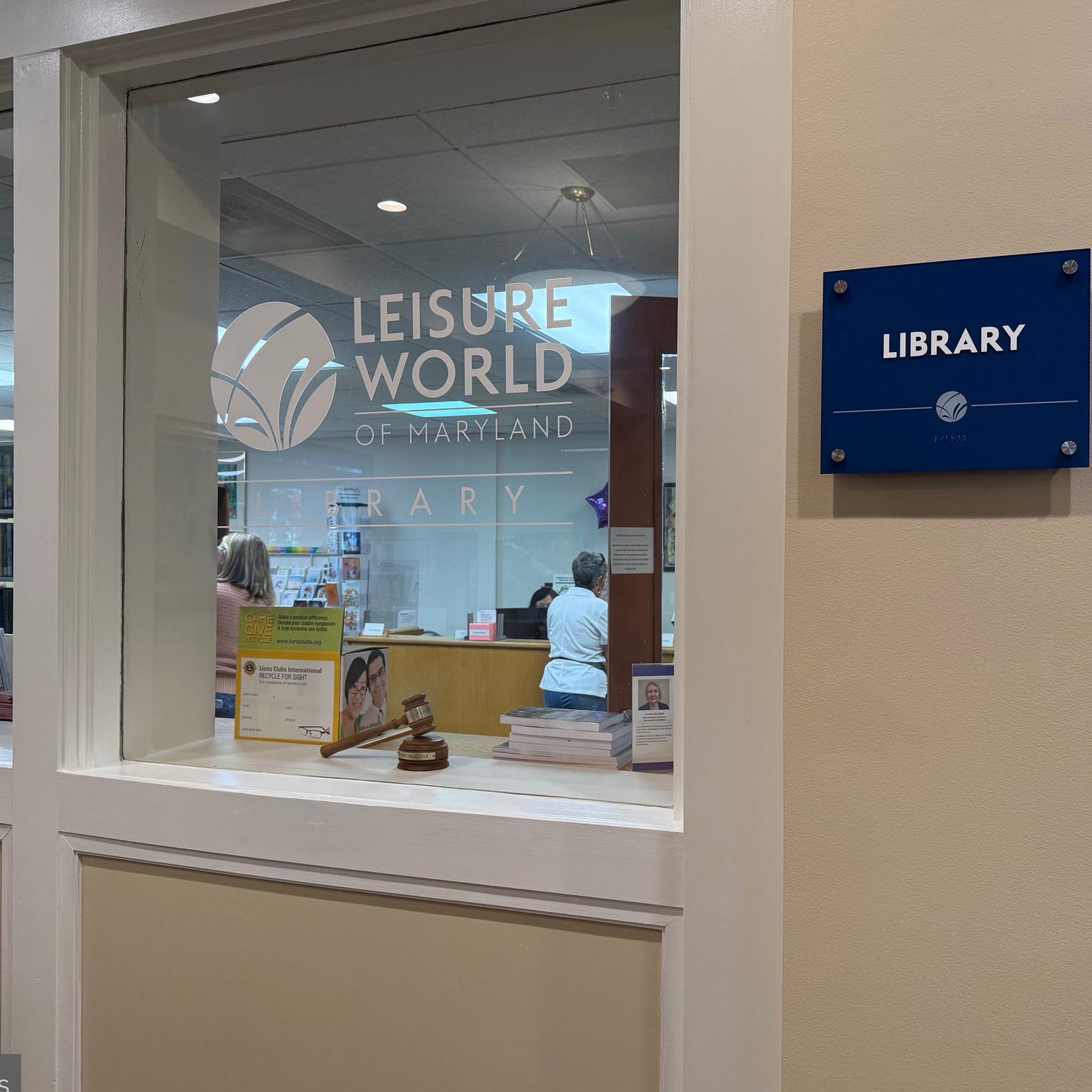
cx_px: 585
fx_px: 1035
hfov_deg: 55.6
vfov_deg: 55.6
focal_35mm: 29
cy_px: 554
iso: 200
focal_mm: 6.76
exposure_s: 1/137
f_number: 1.78
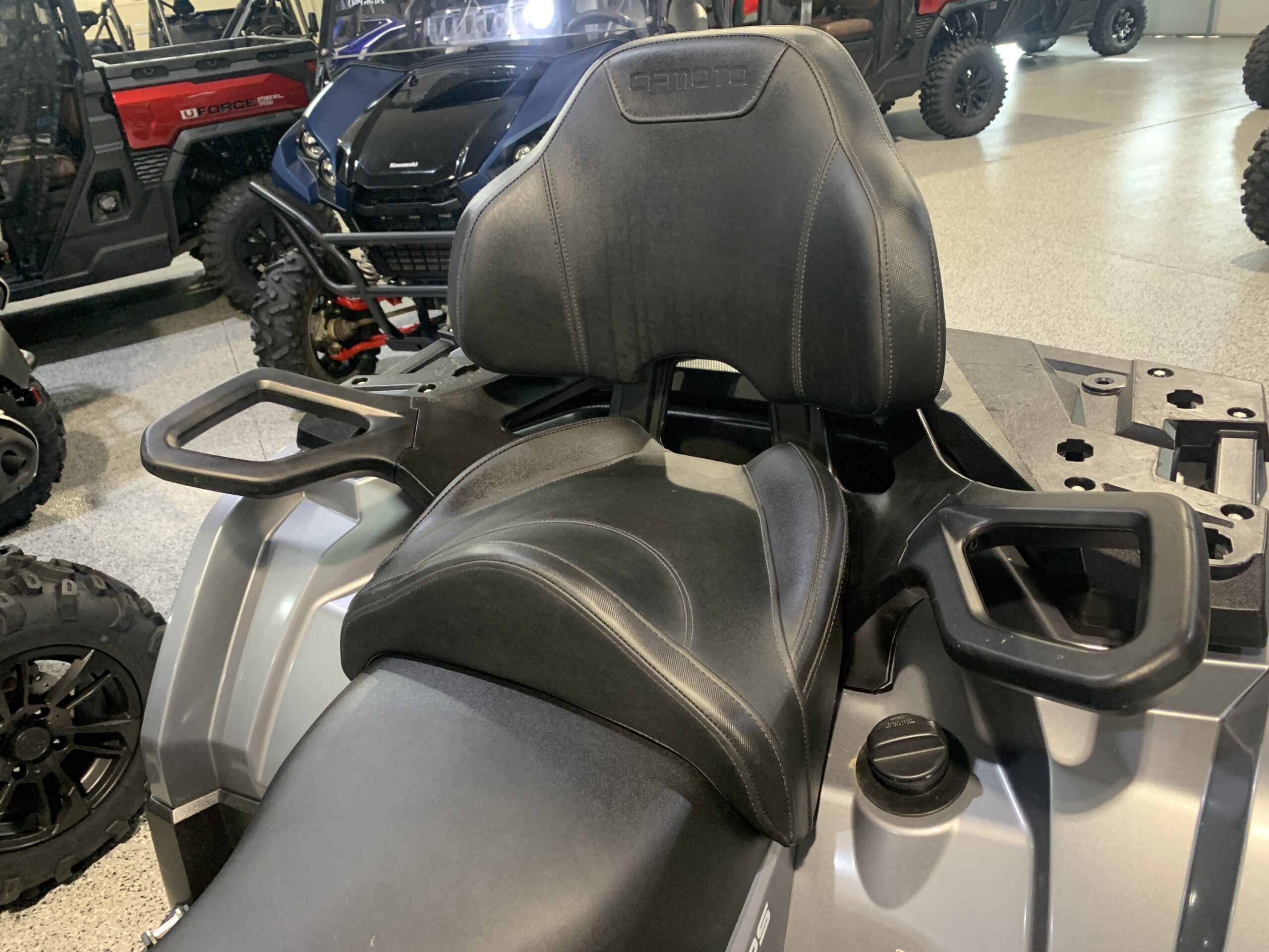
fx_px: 953
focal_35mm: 26
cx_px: 634
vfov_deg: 53.1
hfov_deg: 67.3
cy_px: 476
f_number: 1.8
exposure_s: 1/40
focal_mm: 4.25
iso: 320
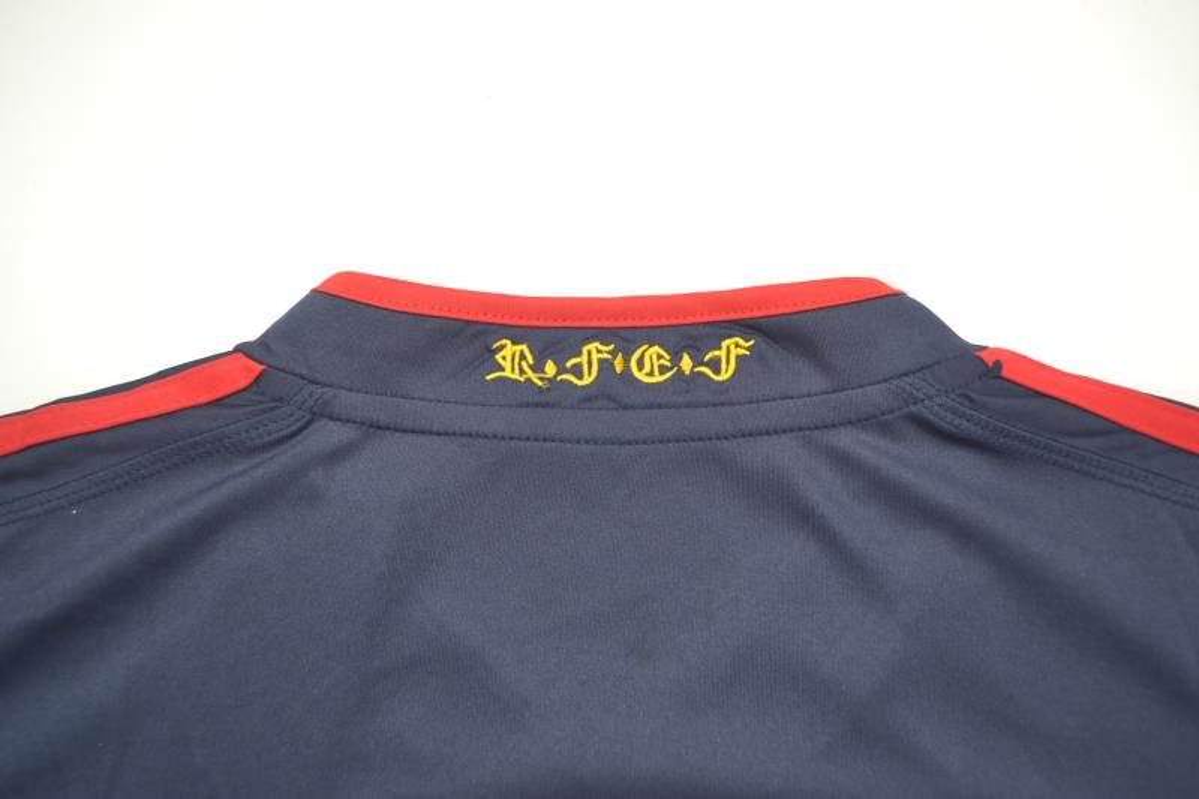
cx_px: 600
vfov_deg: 43.6
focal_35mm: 30
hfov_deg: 61.9
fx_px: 999
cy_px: 400
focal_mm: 20
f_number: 3.8
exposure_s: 1/80
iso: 200
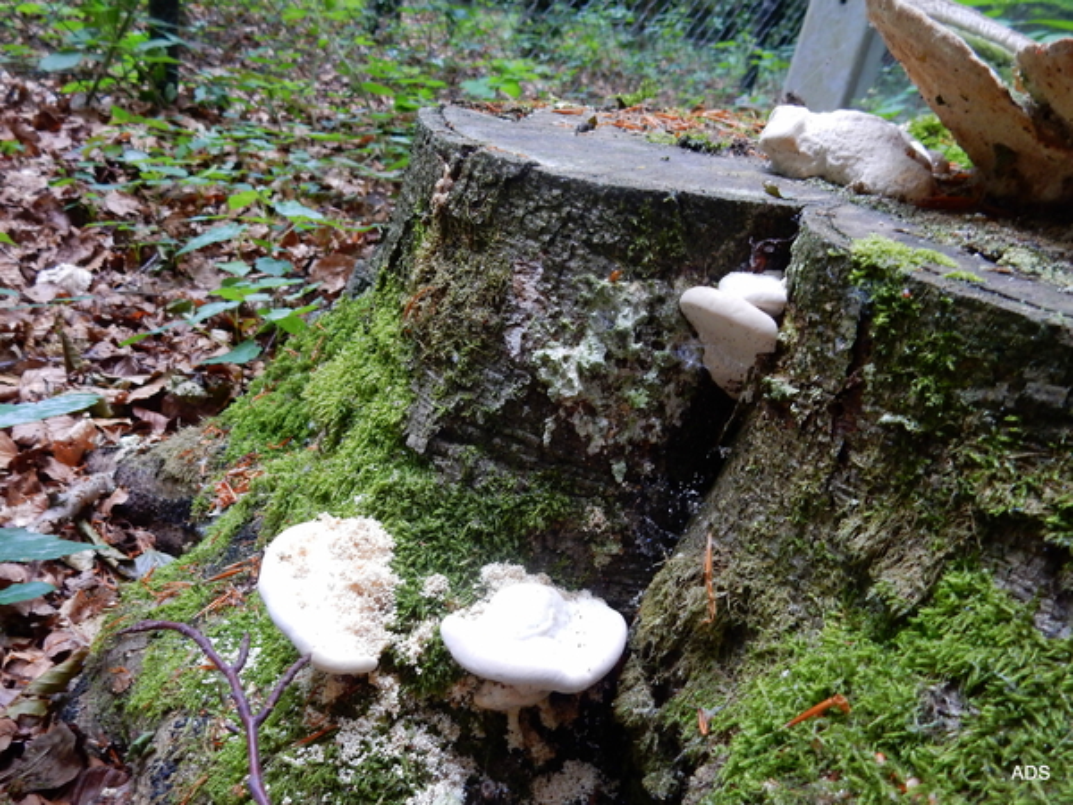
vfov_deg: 54.9
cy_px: 402
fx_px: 775
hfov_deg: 69.4
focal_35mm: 25
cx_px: 536
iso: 160
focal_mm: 4.5
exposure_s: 1/30
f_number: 3.7
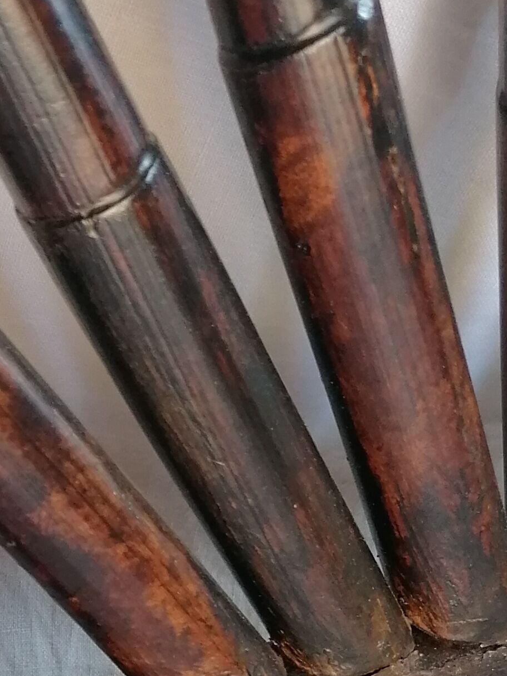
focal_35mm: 89
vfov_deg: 21.5
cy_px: 612
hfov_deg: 16.0
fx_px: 1738
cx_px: -83
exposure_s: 1/33.3
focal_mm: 4.75
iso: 160
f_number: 1.8
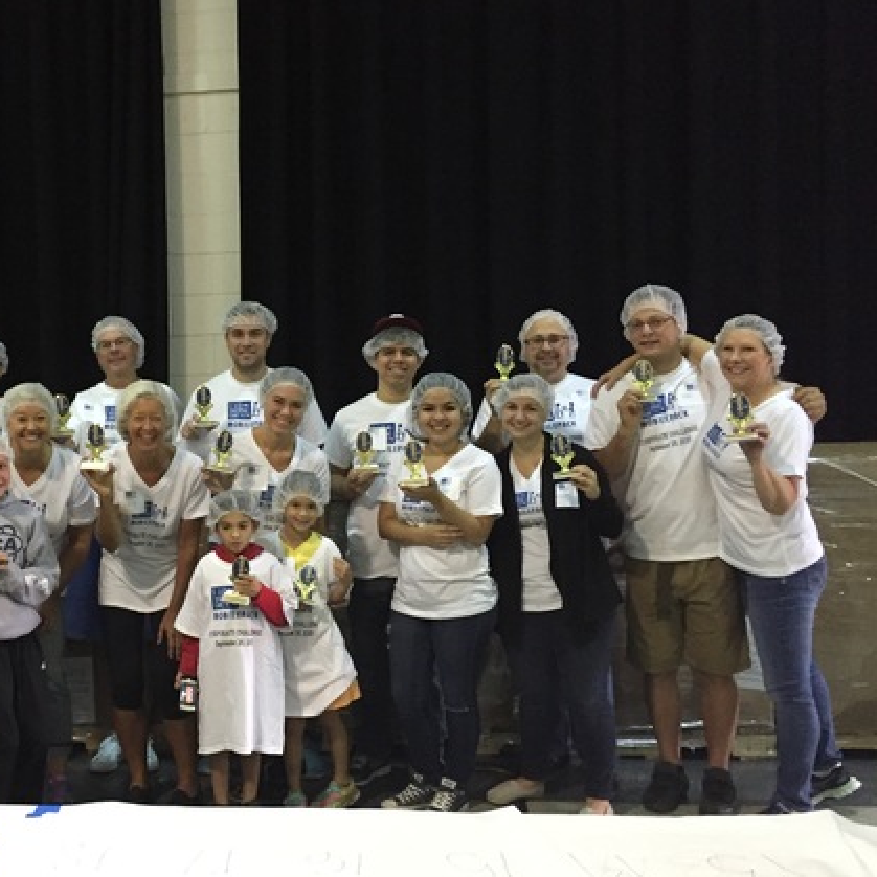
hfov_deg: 37.1
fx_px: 1261
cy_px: 444
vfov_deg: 38.3
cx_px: 190
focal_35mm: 44
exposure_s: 1/20
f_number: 2.2
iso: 250
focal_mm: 4.15
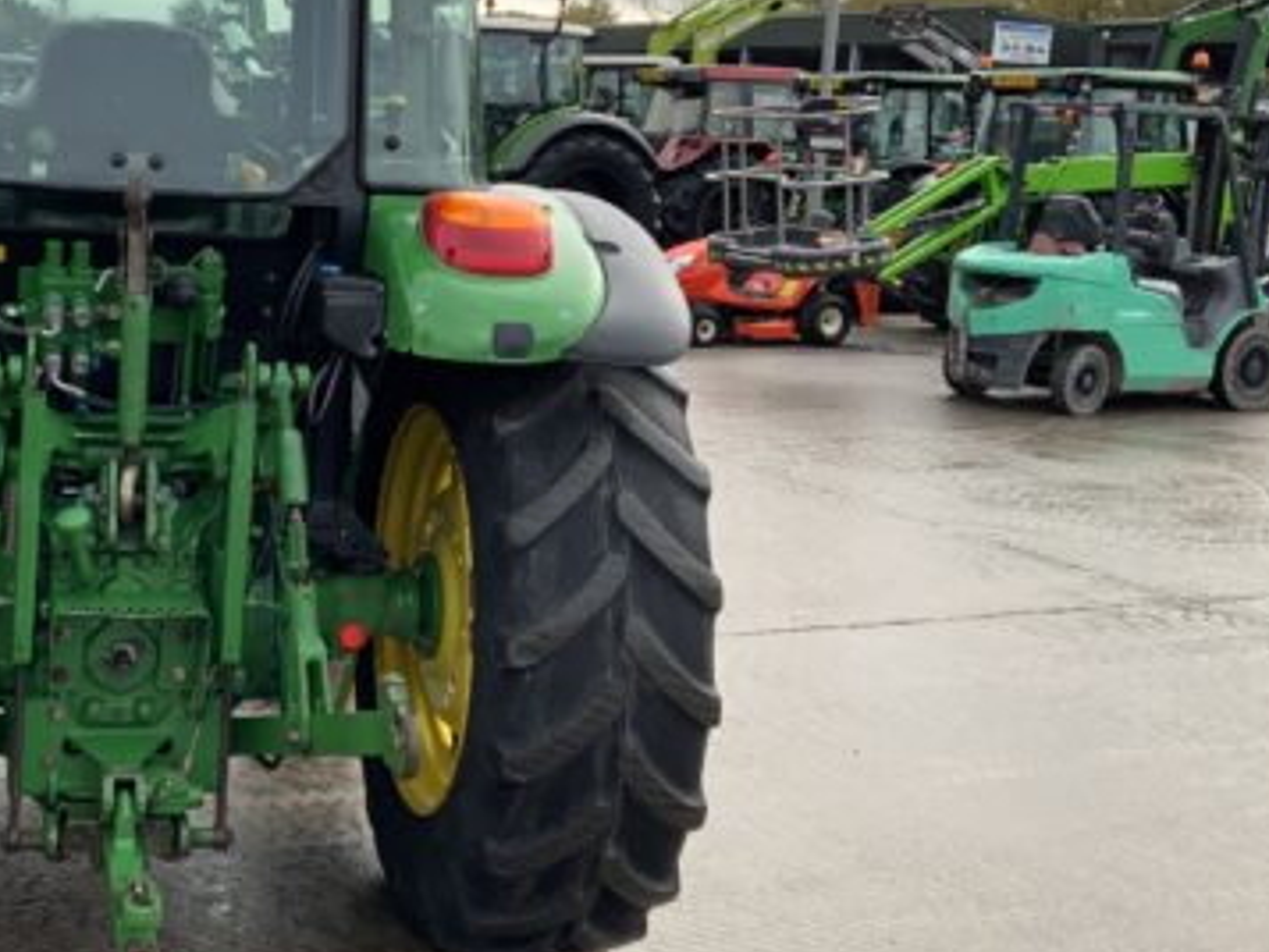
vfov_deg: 27.9
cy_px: 352
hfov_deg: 35.9
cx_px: 299
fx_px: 1907
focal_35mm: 52
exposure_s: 1/792
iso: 16
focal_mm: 3
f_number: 1.8
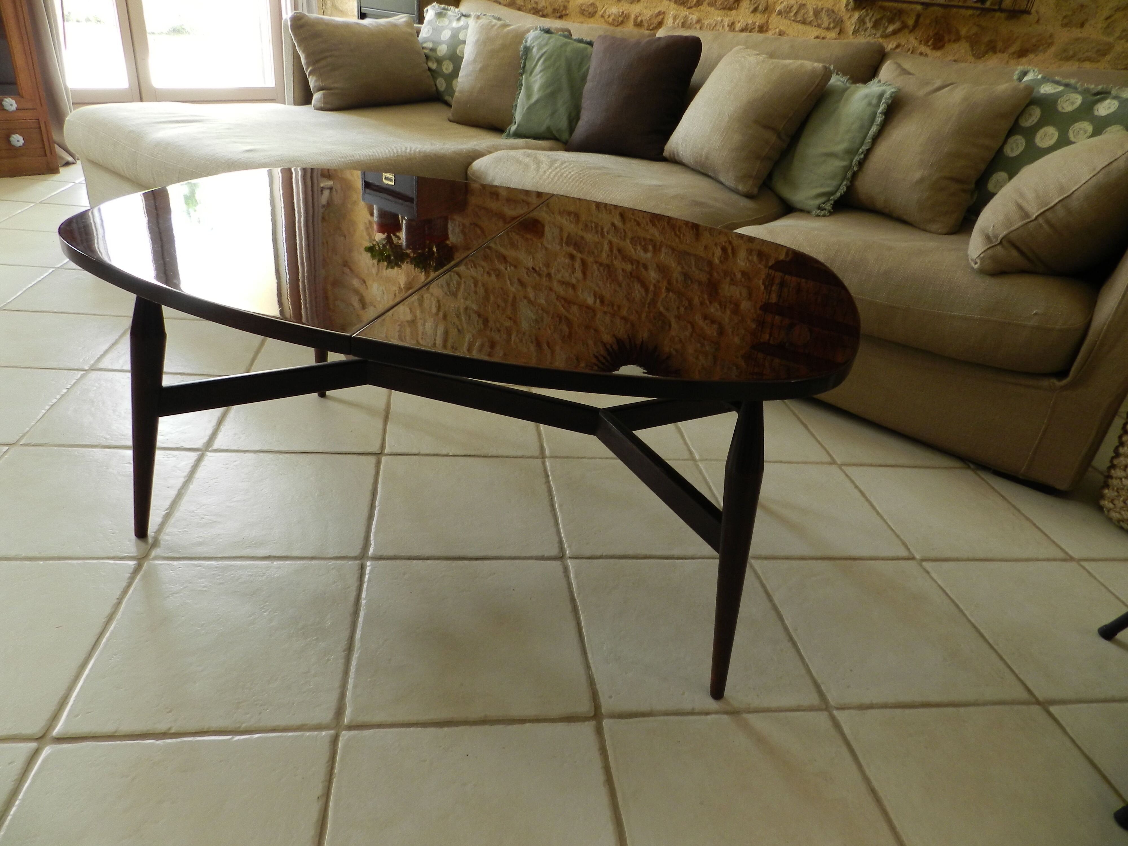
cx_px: 564
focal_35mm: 23
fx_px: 749
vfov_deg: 58.9
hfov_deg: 73.9
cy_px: 423
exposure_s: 1/30
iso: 160
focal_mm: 4
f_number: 3.4
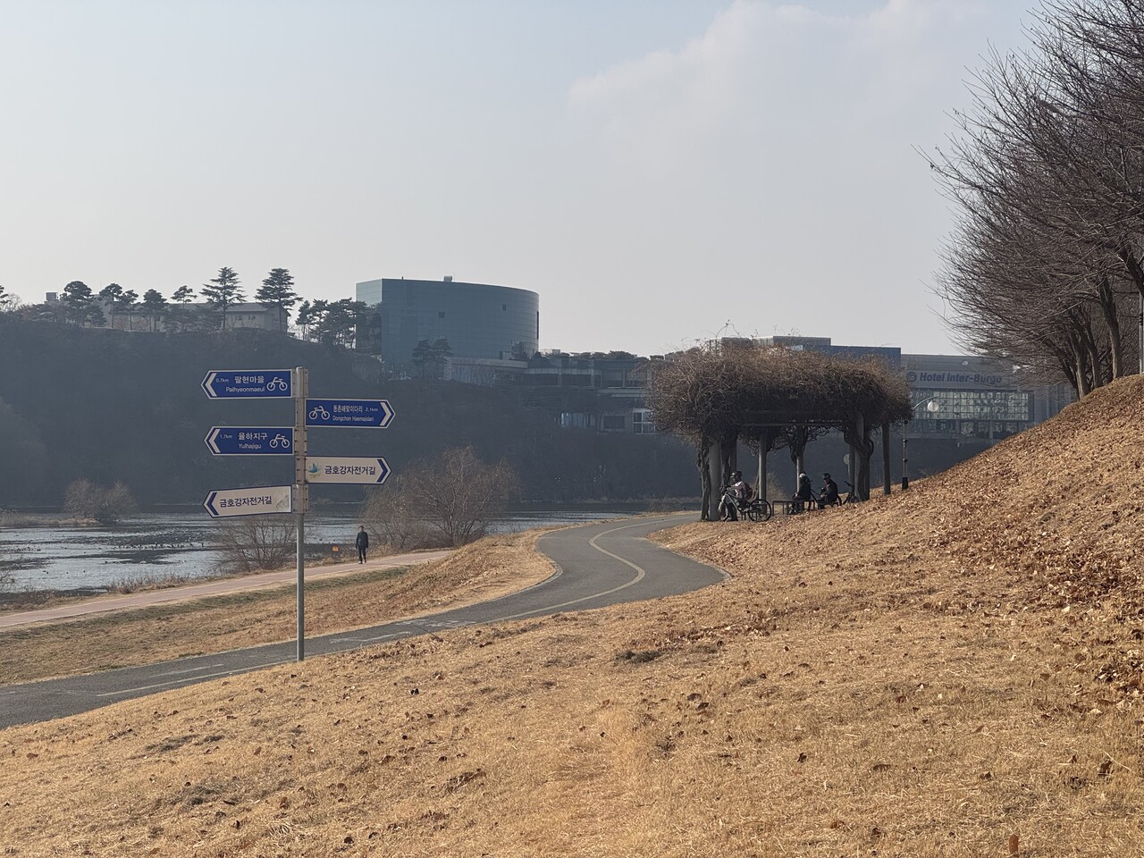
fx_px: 2545
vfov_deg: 19.1
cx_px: 572
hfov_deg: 25.3
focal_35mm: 77
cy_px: 429
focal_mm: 9
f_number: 2.8
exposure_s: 1/1376
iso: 25
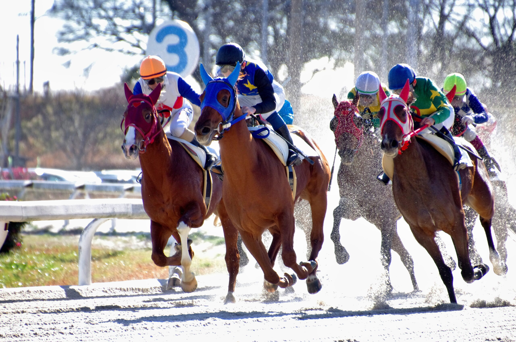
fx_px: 5792
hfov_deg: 5.1
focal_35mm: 405
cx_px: 258
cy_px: 171
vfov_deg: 3.4
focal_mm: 270
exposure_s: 1/1250
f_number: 7.1
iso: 1600
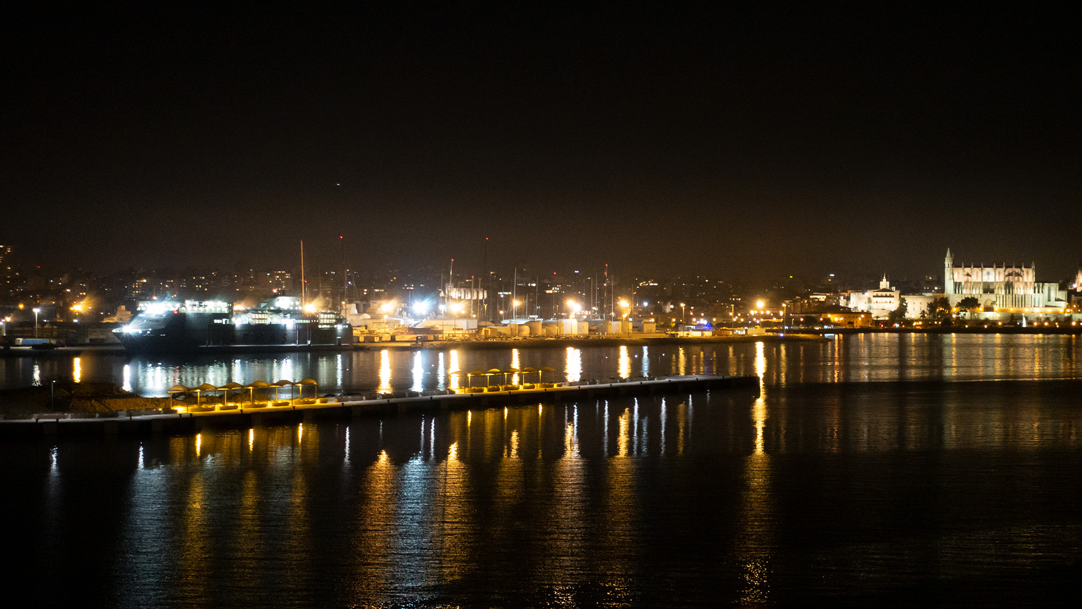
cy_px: 308
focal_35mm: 90
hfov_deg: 23.6
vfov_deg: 13.4
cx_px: 651
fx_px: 2582
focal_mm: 25.7
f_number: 2.8
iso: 1600
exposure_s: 1/13
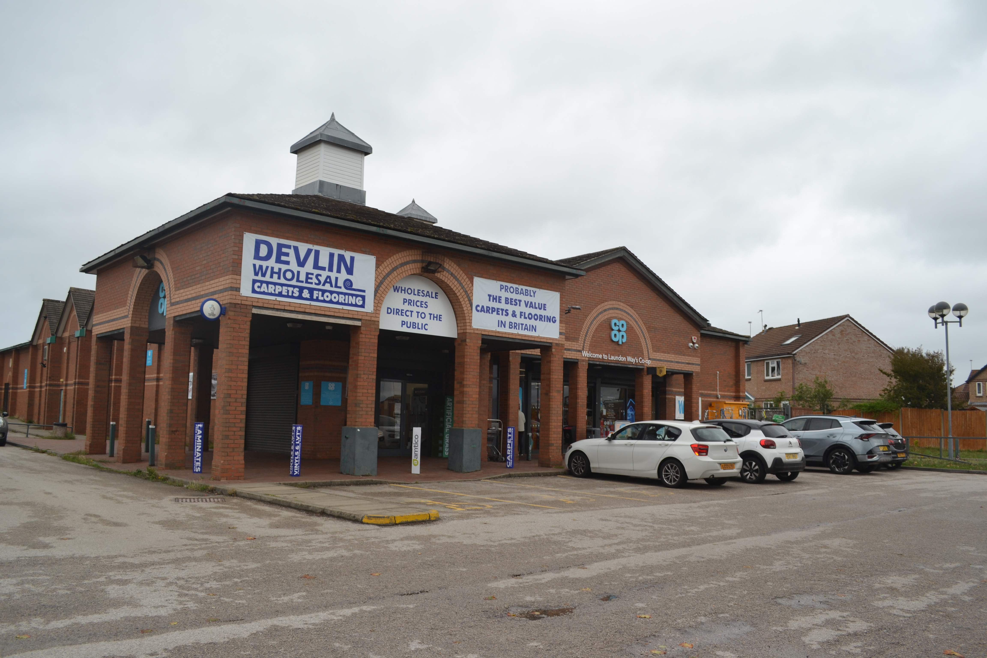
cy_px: 329
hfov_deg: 67.4
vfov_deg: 47.9
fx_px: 740
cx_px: 494
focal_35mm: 27
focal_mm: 18
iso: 100
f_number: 5.6
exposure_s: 1/200
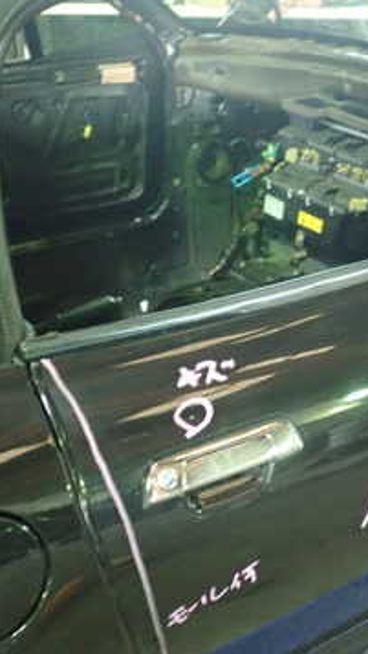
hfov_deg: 21.5
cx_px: 311
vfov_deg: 37.8
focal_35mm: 55
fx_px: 953
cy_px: 365
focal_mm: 5.5
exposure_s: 1/30
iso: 800
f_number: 2.3
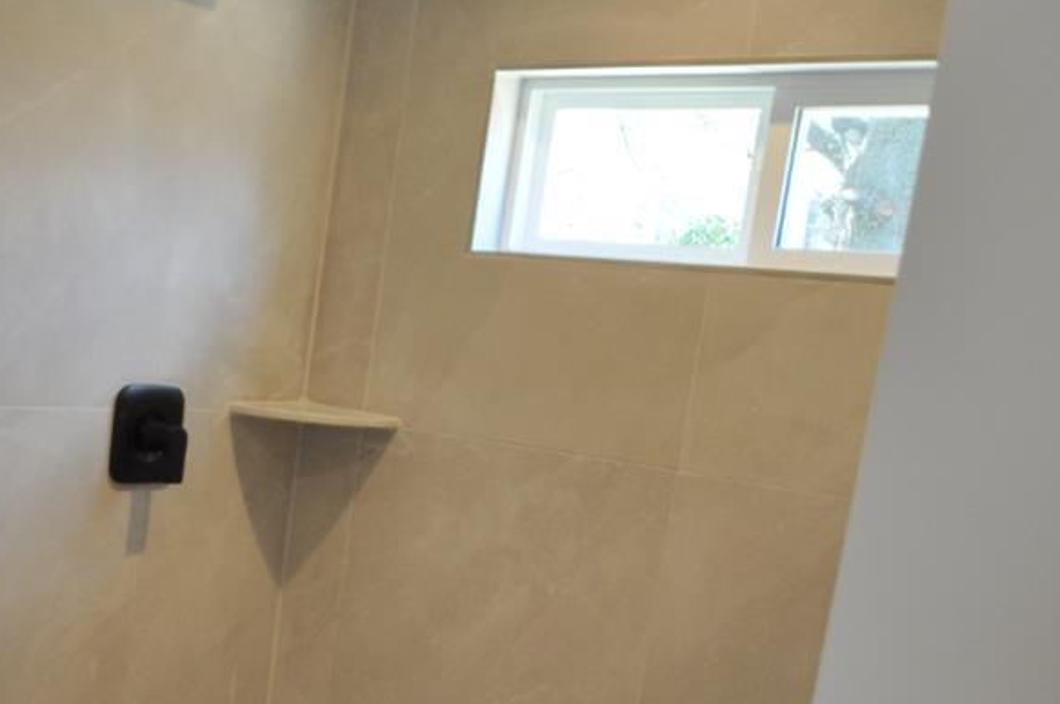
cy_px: 538
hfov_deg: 34.7
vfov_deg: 24.7
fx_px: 1588
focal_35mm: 54
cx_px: 89
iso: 400
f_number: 4.8
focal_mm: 14
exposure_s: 1/90
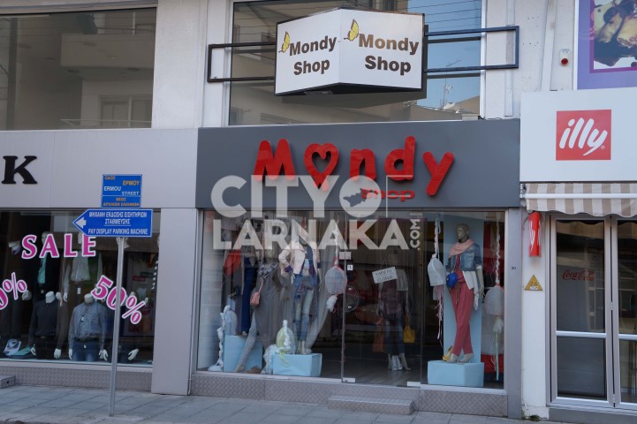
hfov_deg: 45.0
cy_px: 212
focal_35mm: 44
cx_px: 318
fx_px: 769
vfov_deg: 30.8
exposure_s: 1/160
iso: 100
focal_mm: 29
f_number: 4.5
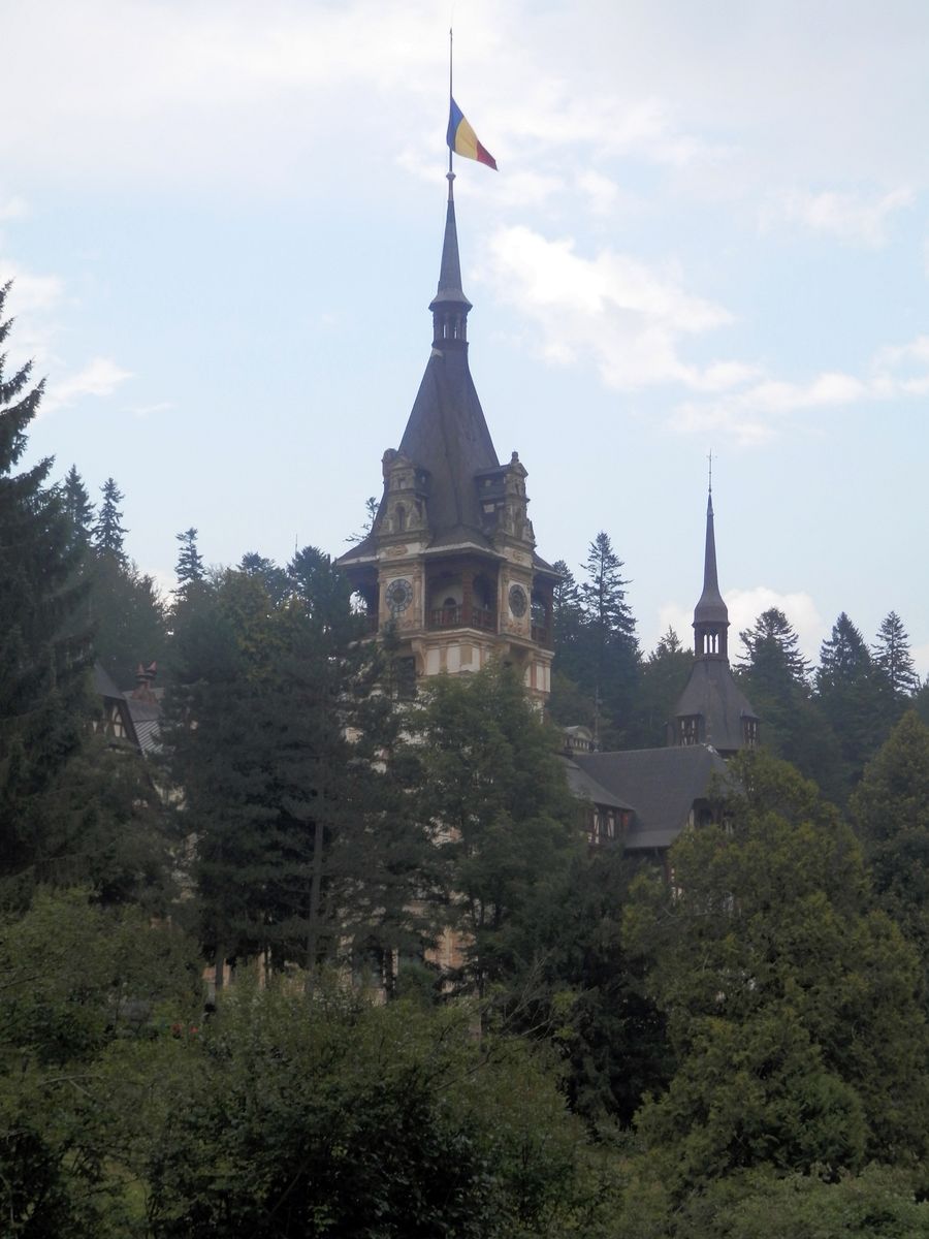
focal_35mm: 73
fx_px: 2612
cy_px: 620
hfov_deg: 20.2
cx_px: 464
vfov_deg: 26.7
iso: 80
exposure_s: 1/160
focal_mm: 13.1
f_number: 4.5
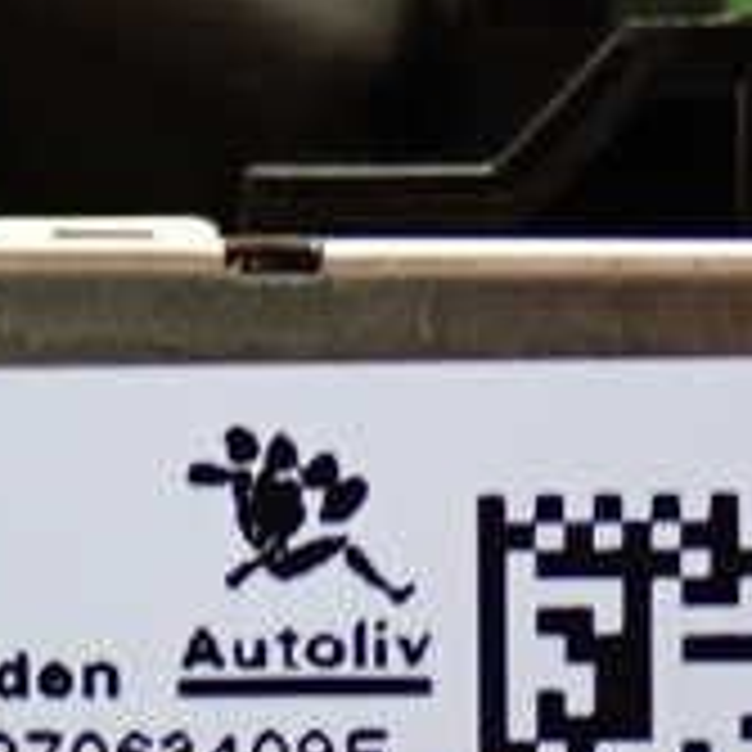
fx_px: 4842
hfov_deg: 8.9
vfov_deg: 8.8
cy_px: 752
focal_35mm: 197
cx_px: 279
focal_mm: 11.09
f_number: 3.6
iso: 800
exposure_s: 1/30
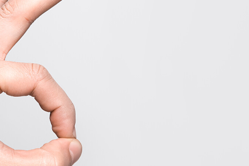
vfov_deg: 6.8
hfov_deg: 10.2
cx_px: 20
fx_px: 1390
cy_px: 129
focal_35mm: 201
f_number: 8
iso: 100
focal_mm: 70
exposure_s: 1/200
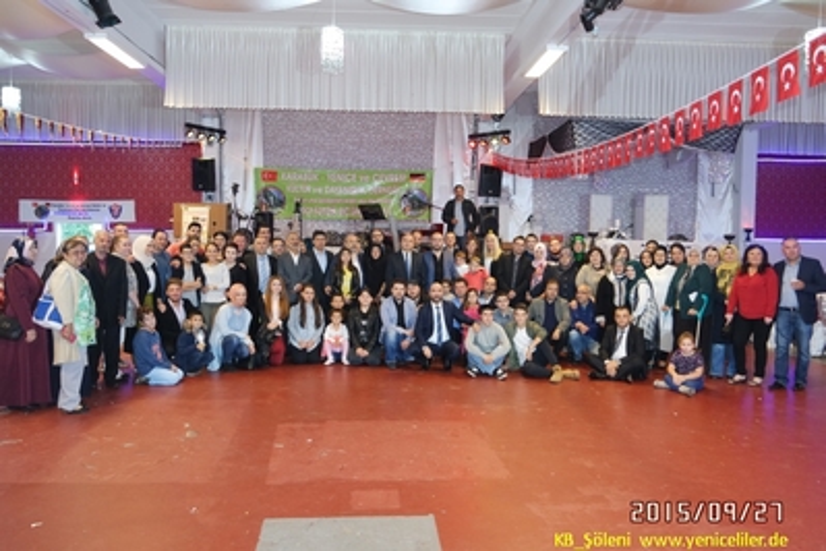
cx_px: 413
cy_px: 276
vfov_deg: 47.9
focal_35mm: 27
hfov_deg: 67.4
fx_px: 619
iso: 800
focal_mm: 18
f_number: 4
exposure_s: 1/40
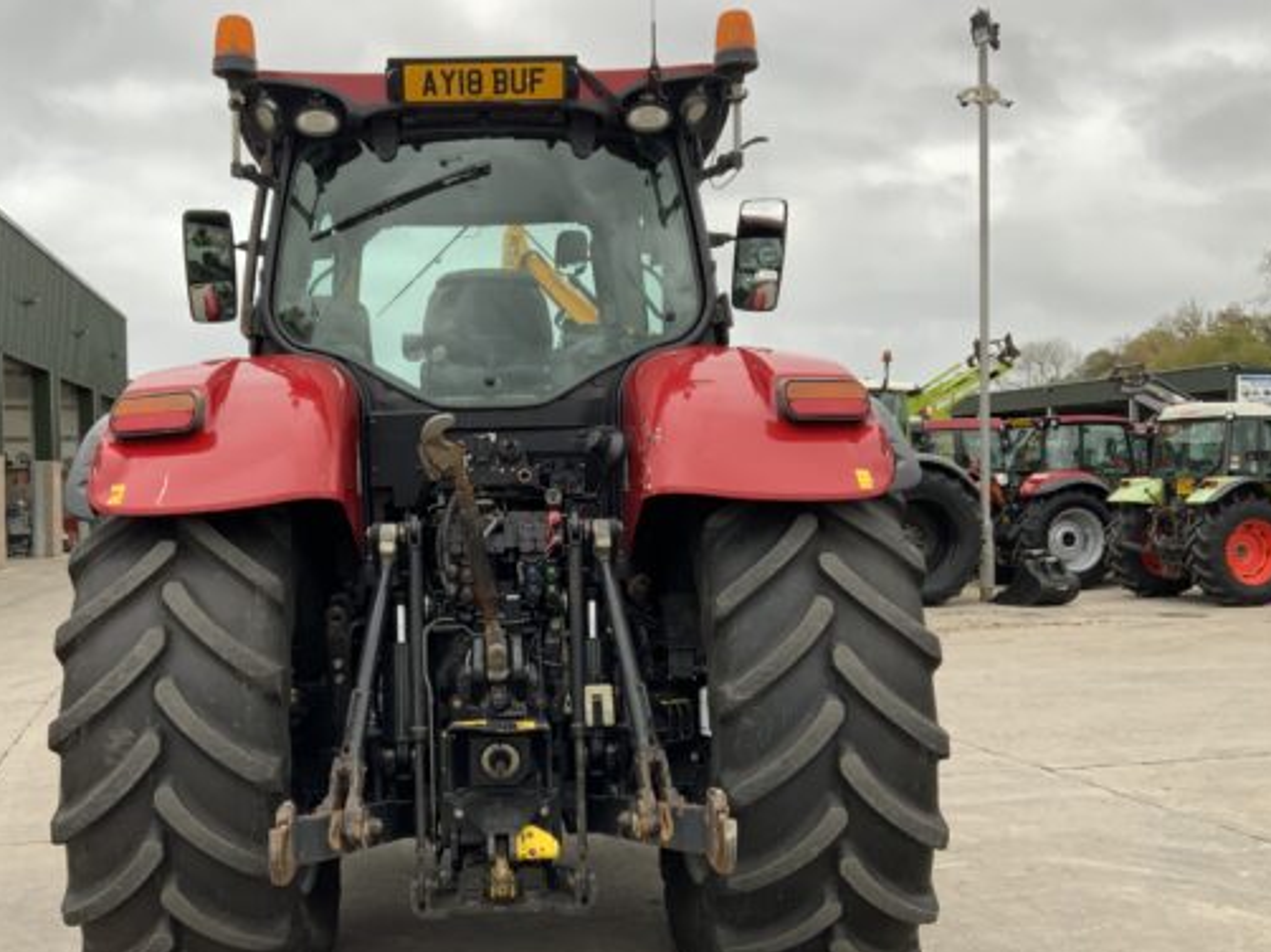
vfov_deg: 38.6
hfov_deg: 49.9
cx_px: 514
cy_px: 524
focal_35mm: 37
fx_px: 1358
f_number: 1.8
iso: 16
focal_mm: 3
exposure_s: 1/132
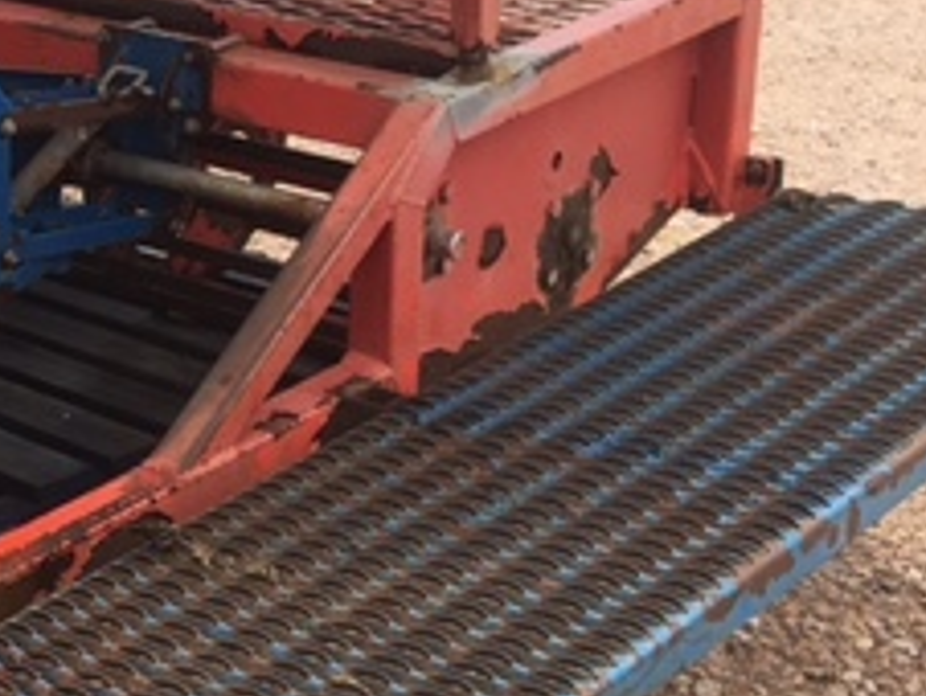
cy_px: 254
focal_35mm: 82
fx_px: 2196
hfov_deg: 21.5
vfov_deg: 18.0
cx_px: -287
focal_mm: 4.15
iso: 25
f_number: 2.2
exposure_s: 1/739
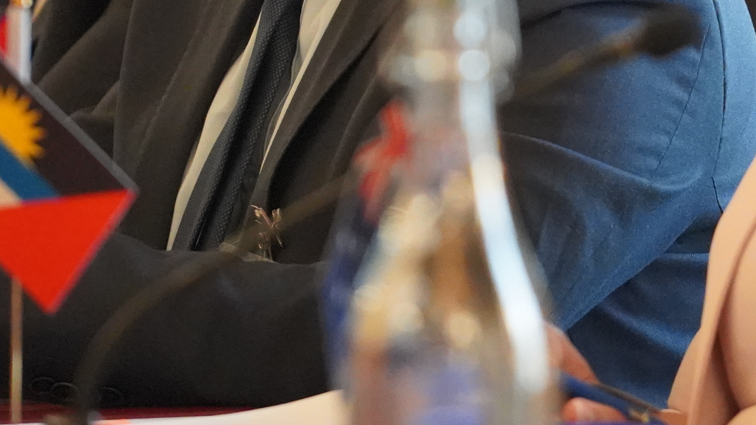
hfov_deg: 3.5
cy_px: -26
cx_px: 668
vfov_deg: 2.0
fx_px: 12348
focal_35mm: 616
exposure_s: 1/250
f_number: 4
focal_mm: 200
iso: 12800
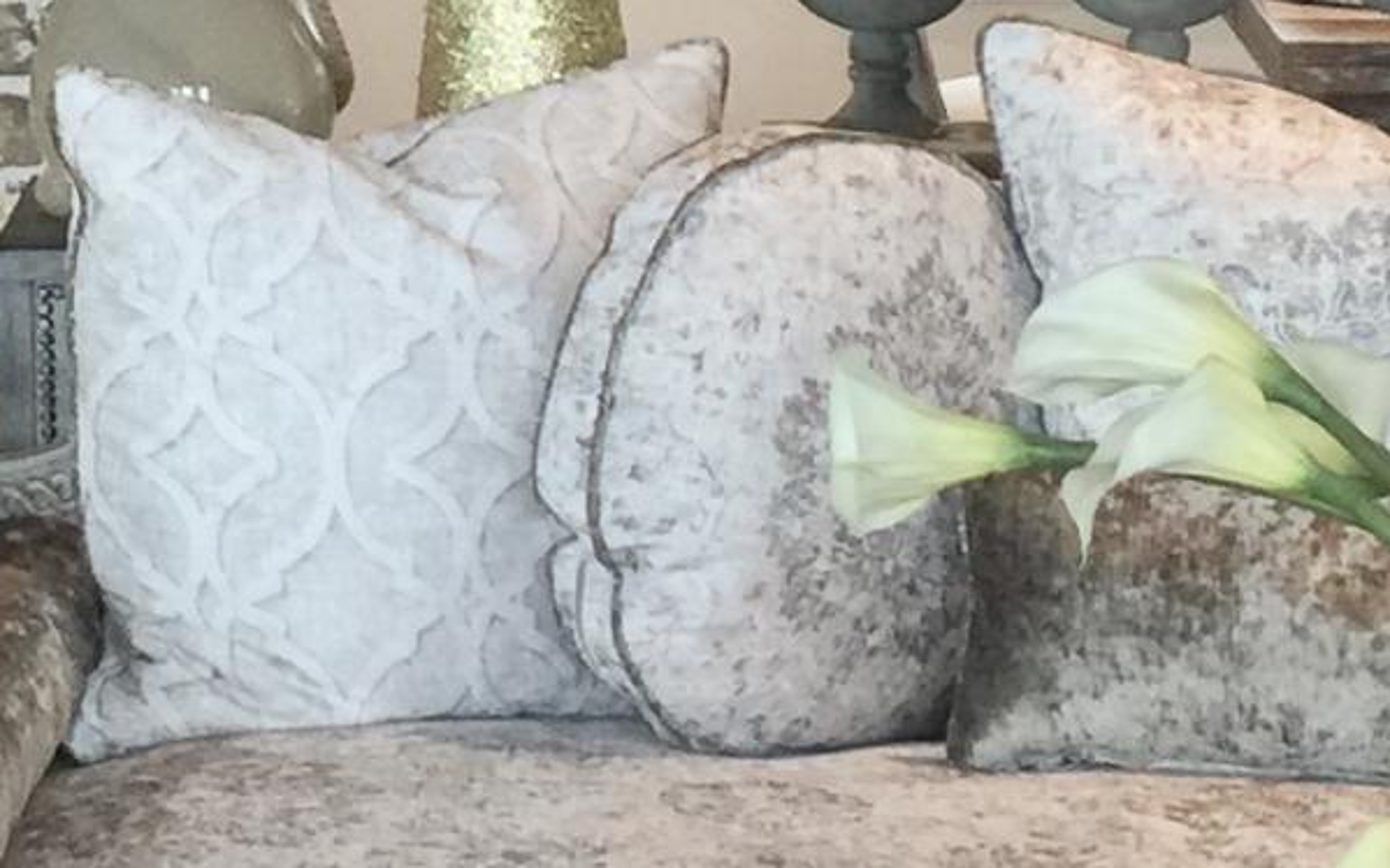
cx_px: -399
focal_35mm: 154
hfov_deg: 13.1
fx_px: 5832
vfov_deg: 8.2
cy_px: -659
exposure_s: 1/15
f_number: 2.2
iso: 40
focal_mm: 4.15
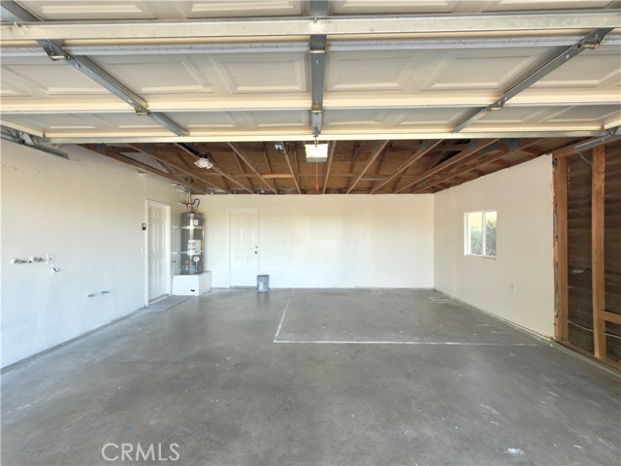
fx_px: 251
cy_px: 233
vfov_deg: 85.7
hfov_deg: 102.1
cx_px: 310
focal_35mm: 14
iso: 50
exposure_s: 1/42
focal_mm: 2.22
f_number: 2.2
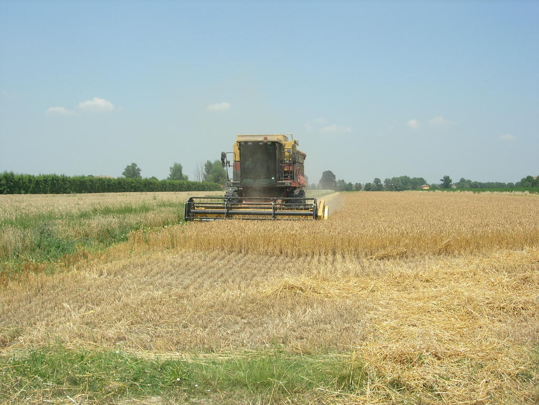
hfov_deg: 49.0
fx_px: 592
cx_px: 270
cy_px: 202
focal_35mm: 38
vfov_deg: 37.7
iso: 64
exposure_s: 1/510
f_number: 4.8
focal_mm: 7.8
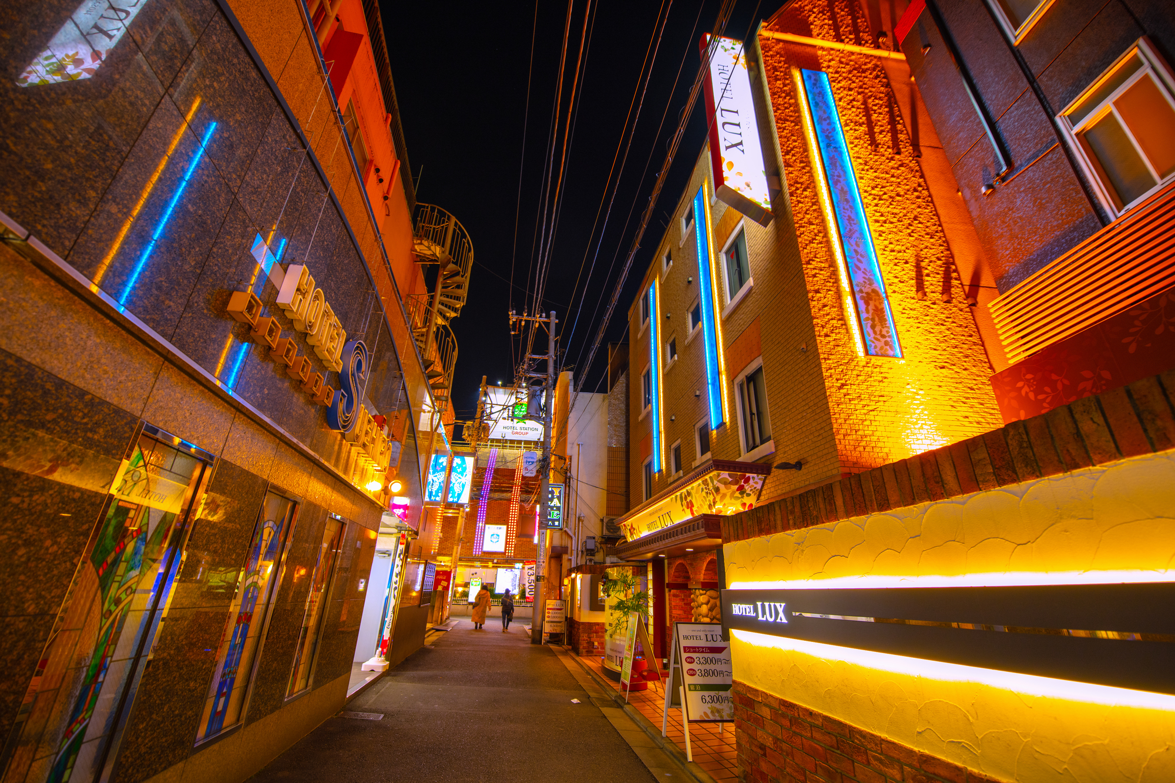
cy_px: 392
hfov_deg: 104.3
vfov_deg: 81.2
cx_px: 588
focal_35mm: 14
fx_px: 457
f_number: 3.5
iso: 320
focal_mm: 14
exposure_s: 1/13
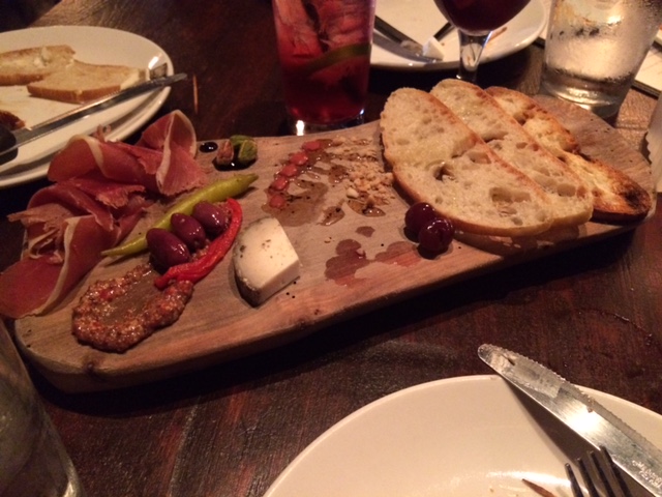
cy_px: 248
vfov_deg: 48.2
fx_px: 555
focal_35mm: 29
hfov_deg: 61.7
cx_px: 331
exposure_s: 1/15
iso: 500
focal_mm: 4.15
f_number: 2.2
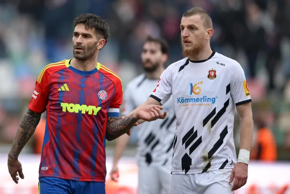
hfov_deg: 5.2
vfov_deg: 3.4
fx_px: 3223
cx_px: 145
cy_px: 97
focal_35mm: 400
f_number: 2.8
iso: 1250
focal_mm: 400
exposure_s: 1/2000
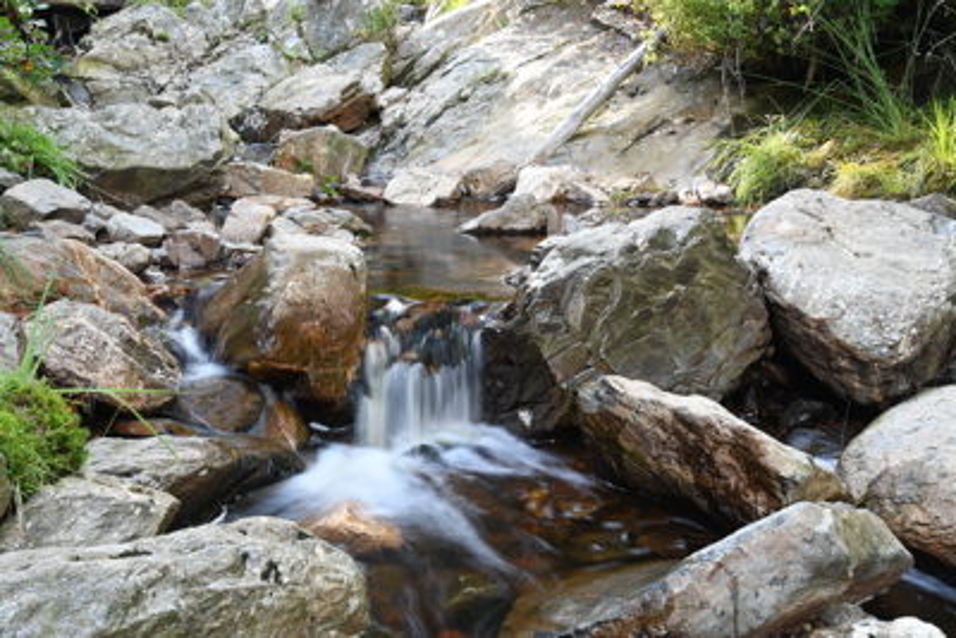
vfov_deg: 34.2
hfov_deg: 49.5
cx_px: 478
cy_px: 319
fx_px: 1036
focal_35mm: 39
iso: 100
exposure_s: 1/2
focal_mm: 26
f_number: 9
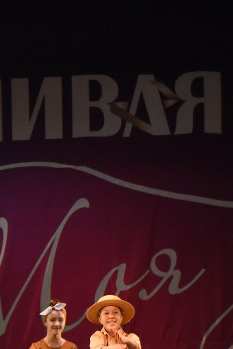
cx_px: 77
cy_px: 366
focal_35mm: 256
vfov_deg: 8.0
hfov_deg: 5.4
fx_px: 2484
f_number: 3.2
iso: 5000
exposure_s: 1/800
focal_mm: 70
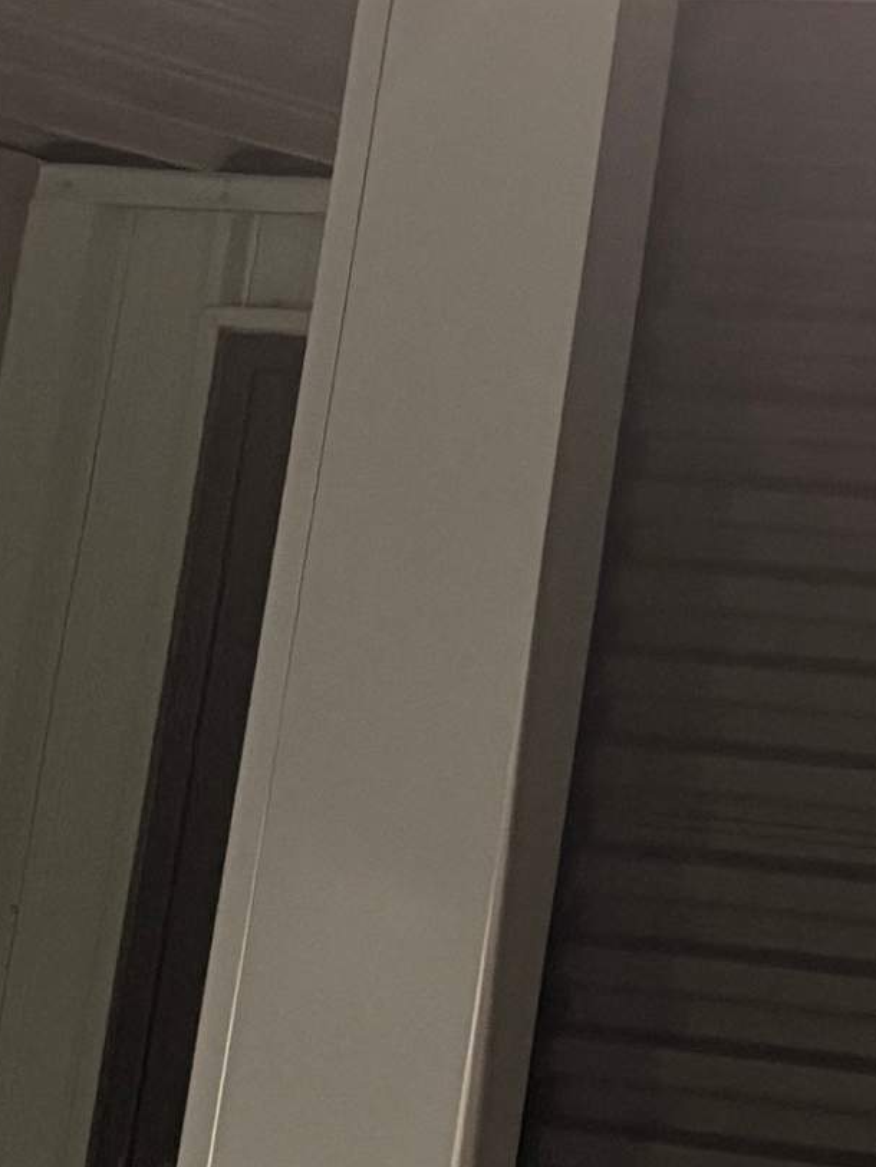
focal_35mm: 119
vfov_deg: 16.1
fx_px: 4014
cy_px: -72
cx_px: 1369
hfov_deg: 11.8
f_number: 1.78
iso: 800
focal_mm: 6.76
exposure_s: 1/30
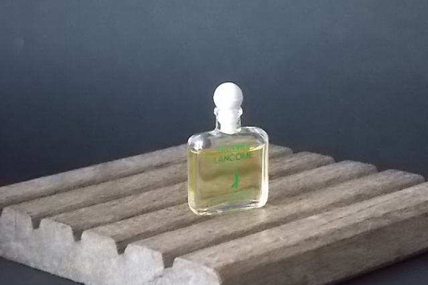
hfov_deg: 17.3
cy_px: 149
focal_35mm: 118
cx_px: 214
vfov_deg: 11.6
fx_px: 1403
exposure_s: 1/40
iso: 800
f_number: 6
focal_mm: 20.1
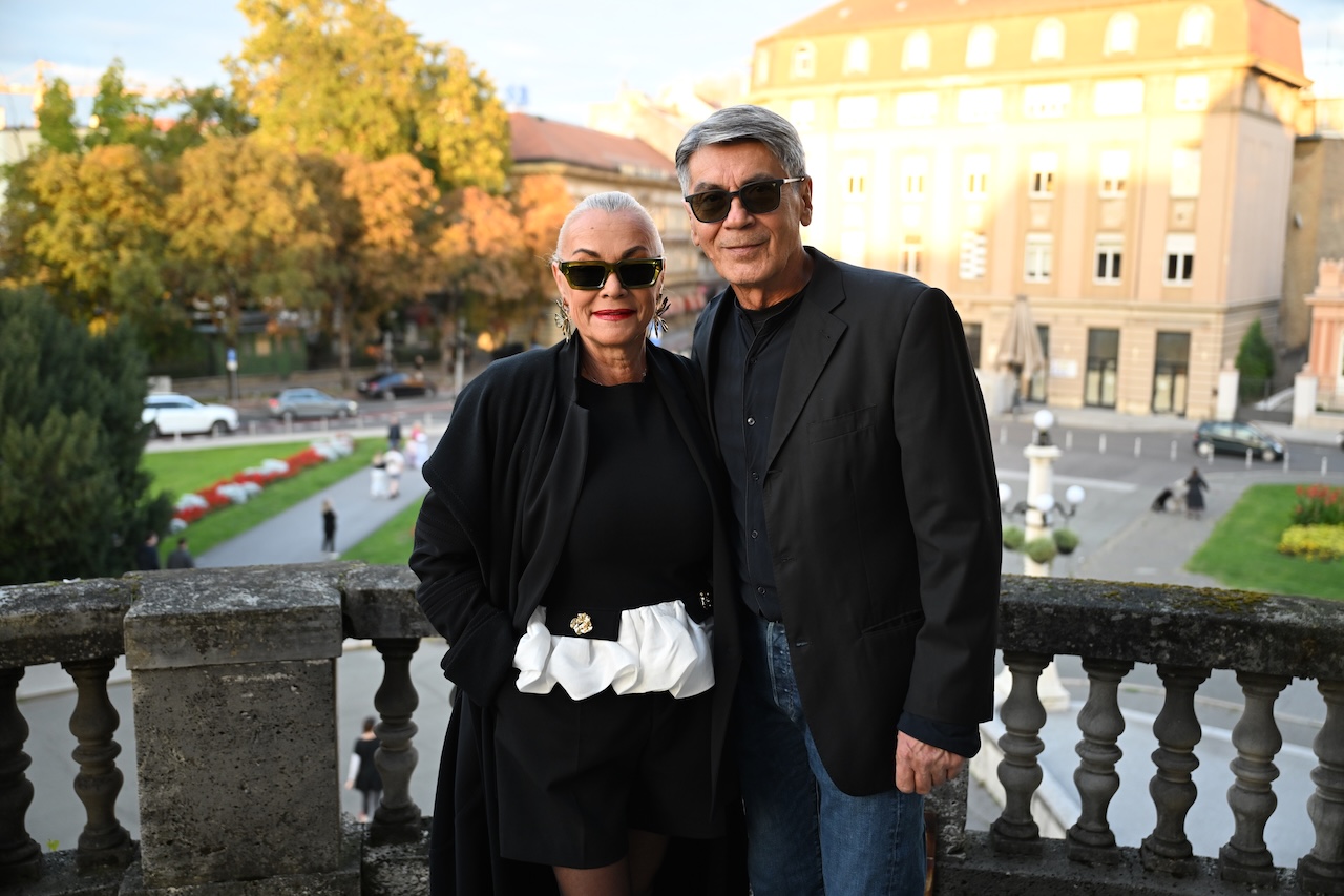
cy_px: 448
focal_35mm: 34
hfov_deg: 55.1
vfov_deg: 38.4
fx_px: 1288
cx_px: 672
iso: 900
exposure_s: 1/500
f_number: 2.8
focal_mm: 34.5
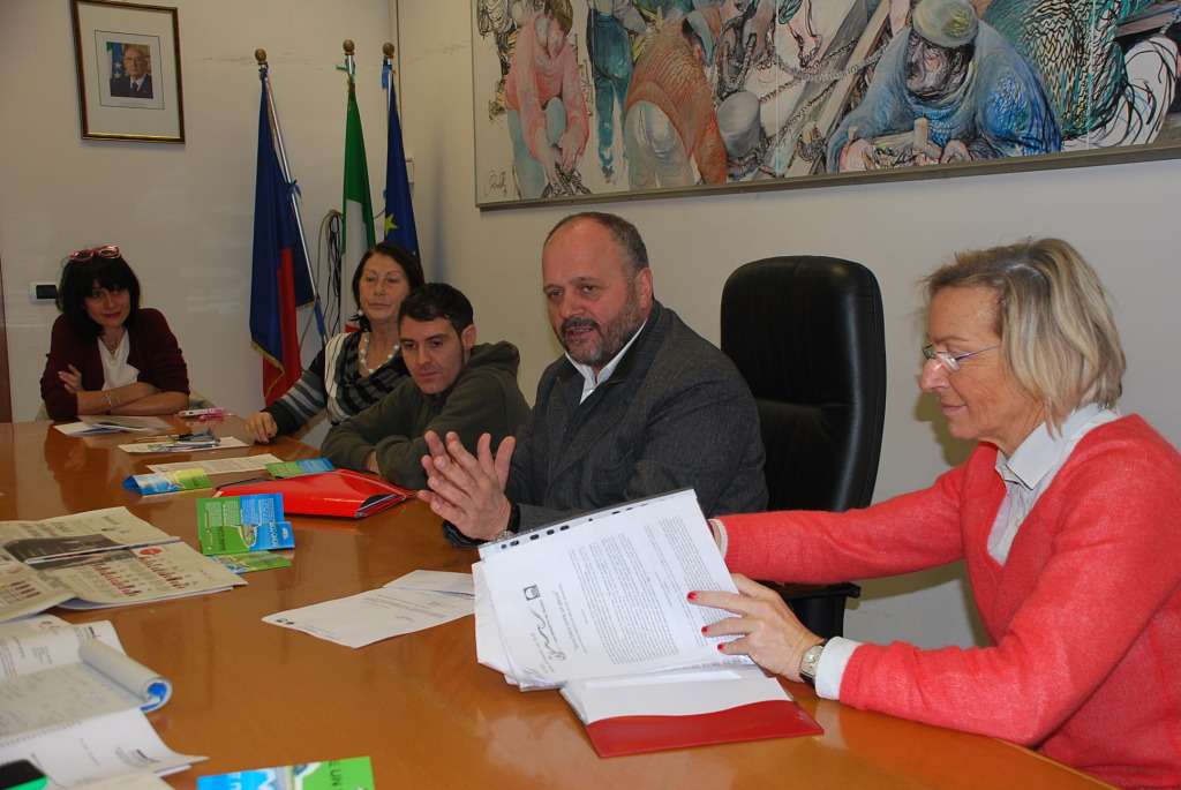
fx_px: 1281
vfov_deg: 34.3
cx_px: 590
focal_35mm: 39
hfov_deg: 49.5
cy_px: 395
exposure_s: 1/60
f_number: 4
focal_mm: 26
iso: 200
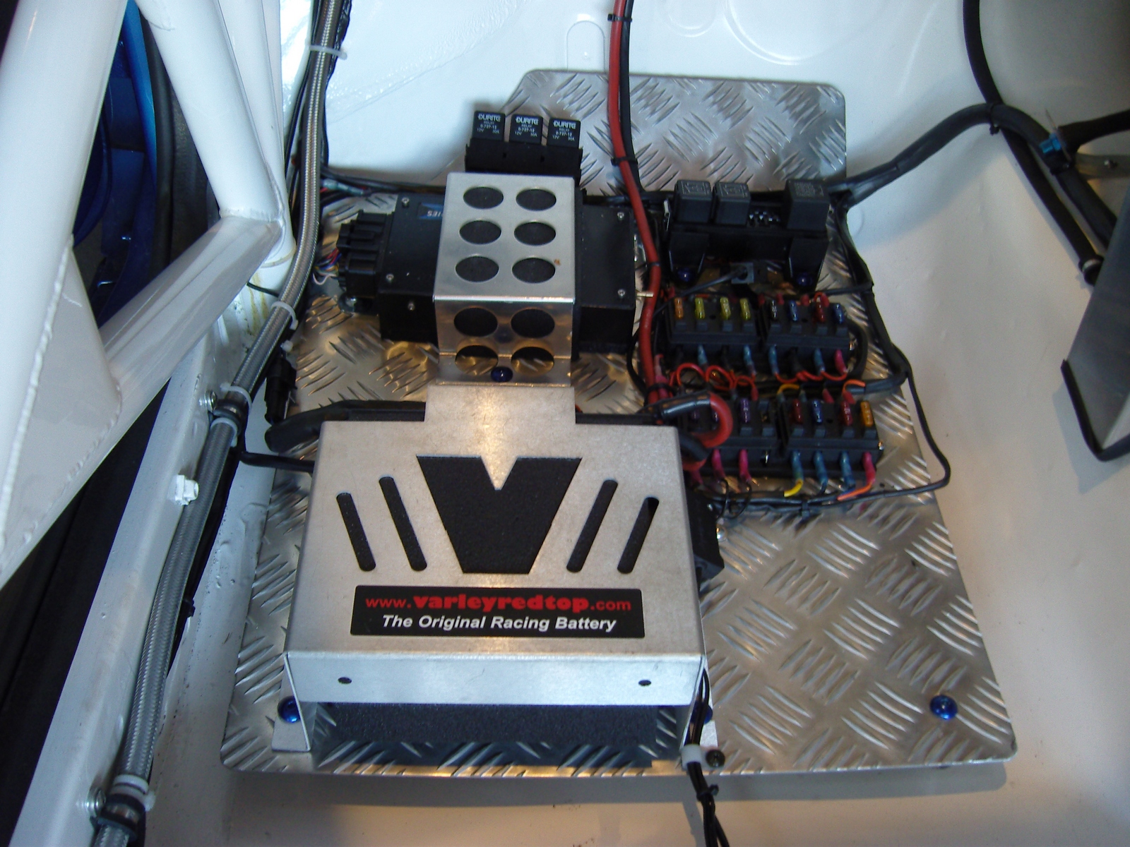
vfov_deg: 41.8
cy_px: 424
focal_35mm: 34
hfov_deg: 54.0
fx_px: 1110
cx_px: 565
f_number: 2.8
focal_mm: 7.3
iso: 200
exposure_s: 1/25
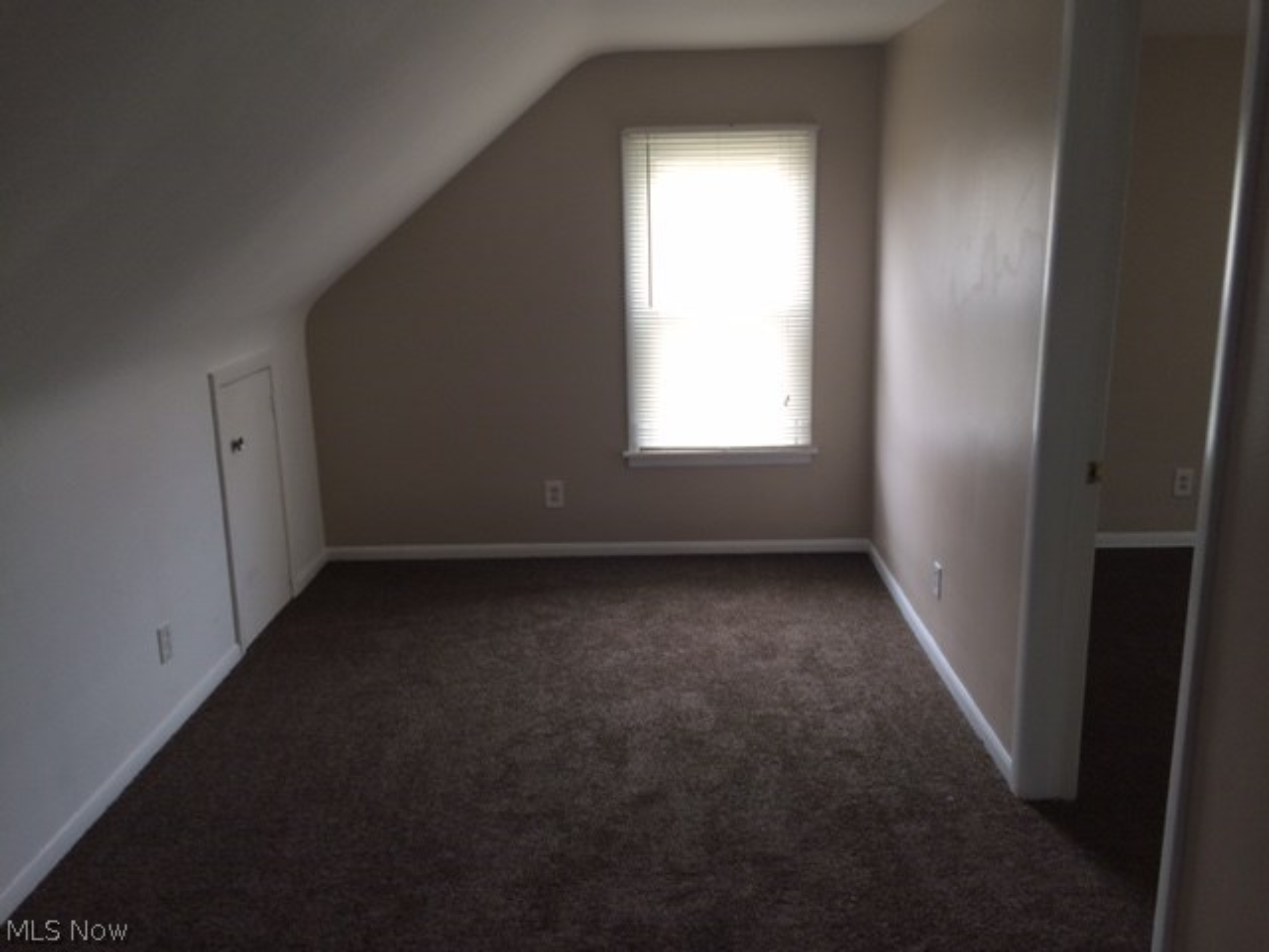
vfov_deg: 48.2
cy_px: 476
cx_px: 634
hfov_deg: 61.7
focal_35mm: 29
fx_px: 1063
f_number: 2.2
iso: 64
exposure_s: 1/30
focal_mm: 4.15
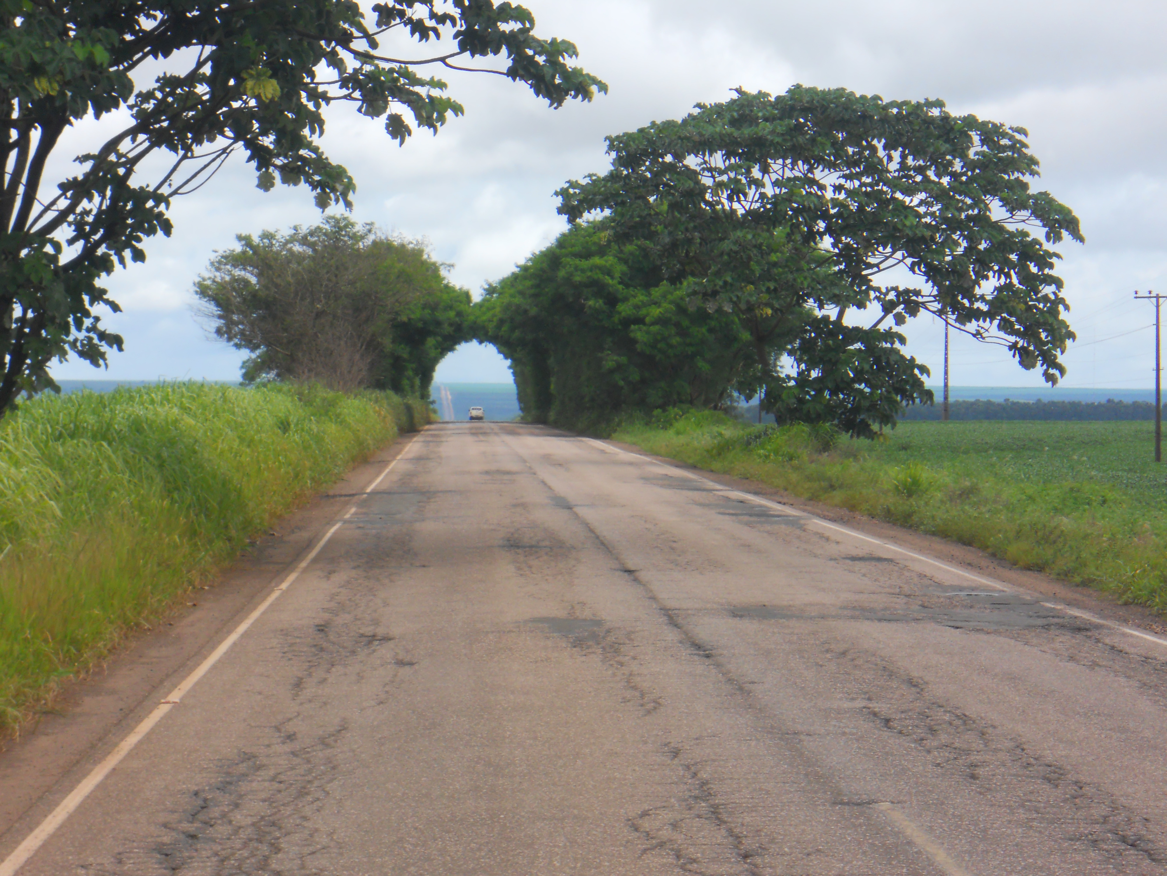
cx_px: 584
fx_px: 4720
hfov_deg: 14.1
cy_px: 438
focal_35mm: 140
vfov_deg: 10.6
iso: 160
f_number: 6.6
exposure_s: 1/500
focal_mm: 25
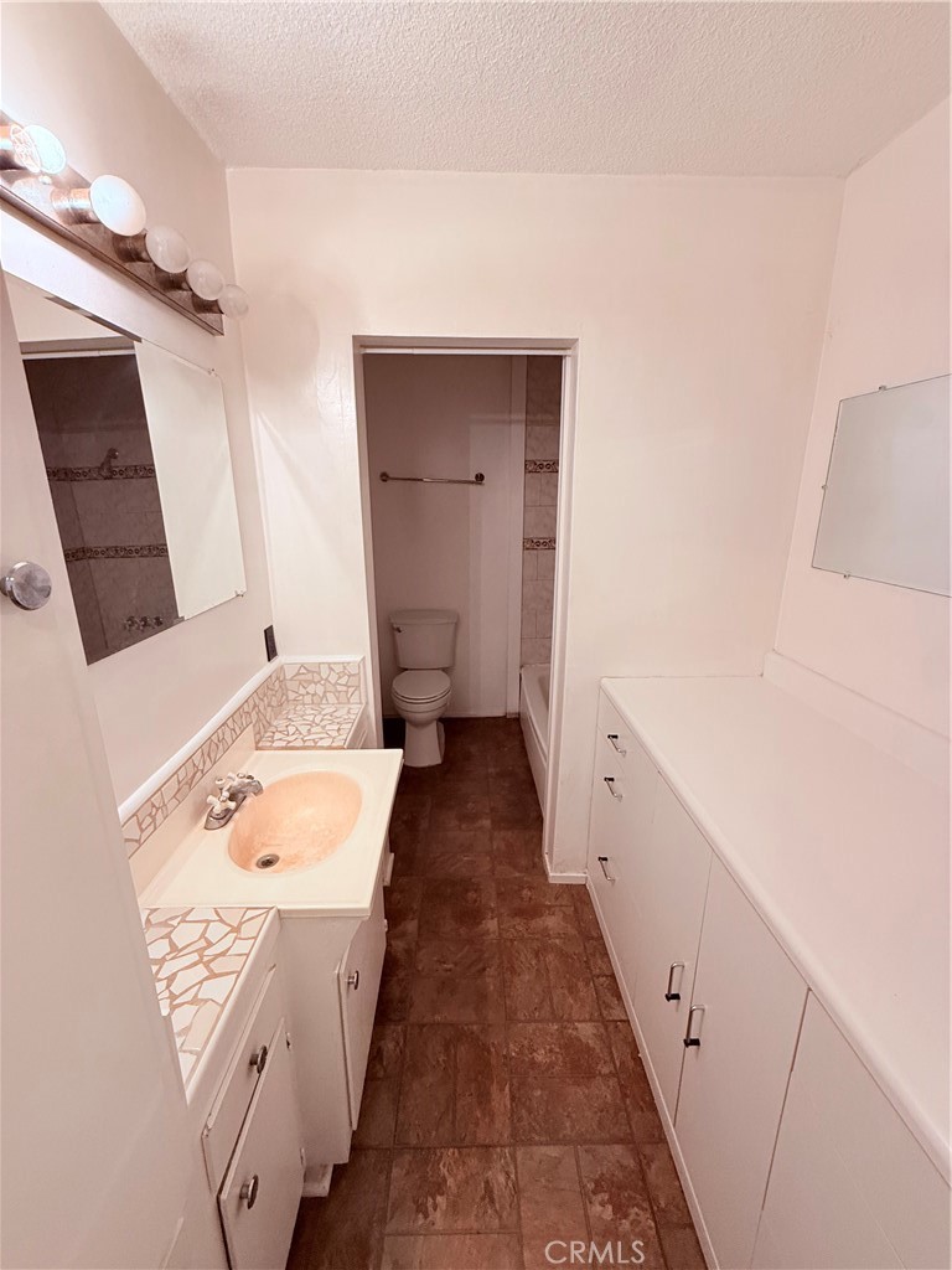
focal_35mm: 14
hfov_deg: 85.7
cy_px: 635
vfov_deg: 102.1
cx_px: 476
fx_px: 513
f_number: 2.2
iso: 320
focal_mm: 2.22
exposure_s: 1/60
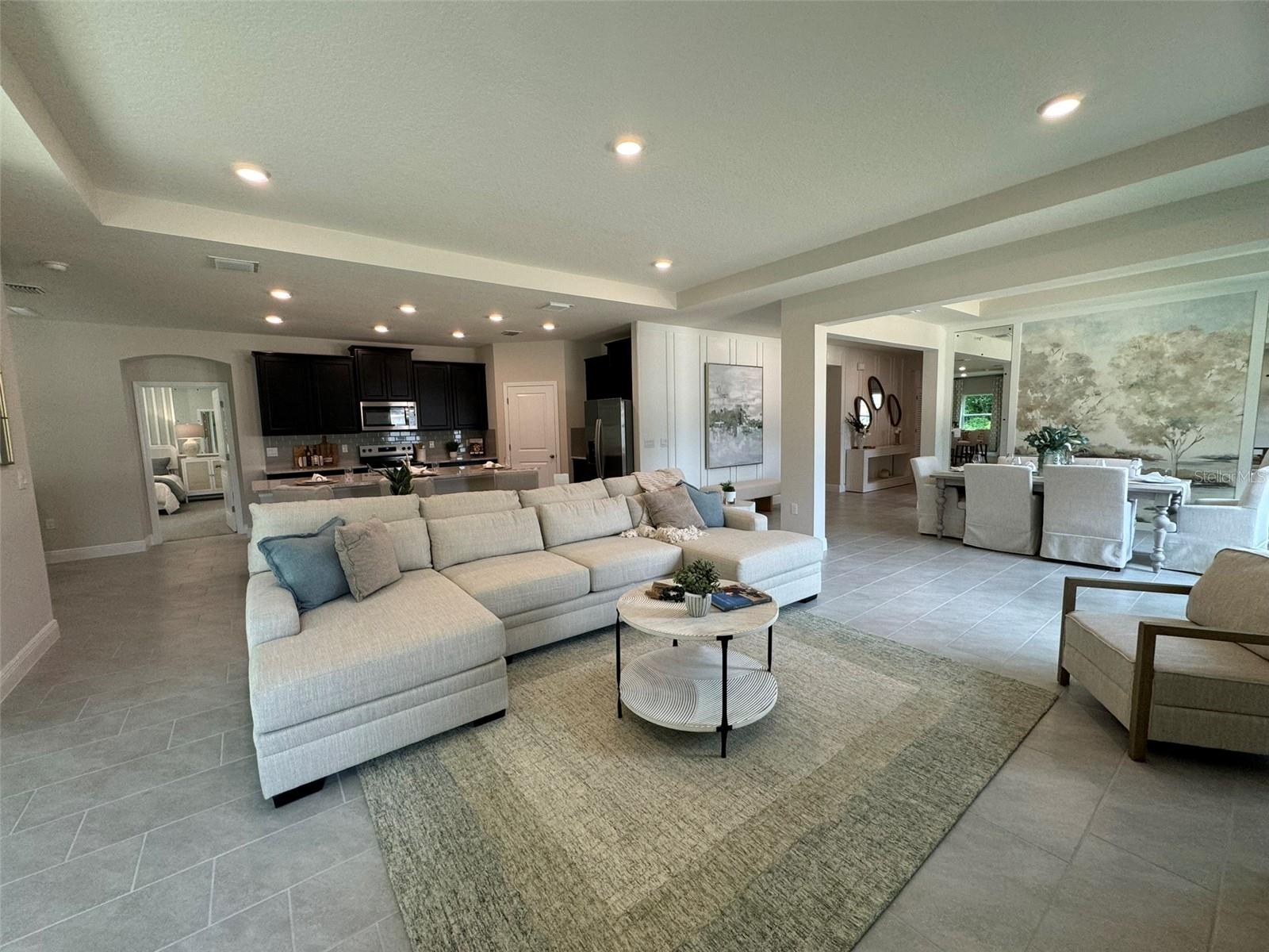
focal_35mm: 14
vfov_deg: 85.7
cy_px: 476
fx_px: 513
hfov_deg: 102.1
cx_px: 634
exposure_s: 1/120
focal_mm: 2.22
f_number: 2.2
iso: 160
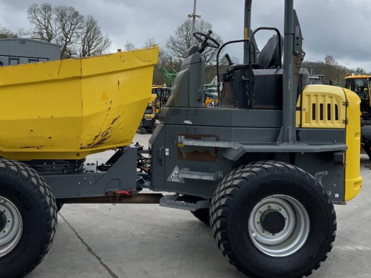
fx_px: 482
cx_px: 139
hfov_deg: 41.8
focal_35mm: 45
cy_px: 104
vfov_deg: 32.0
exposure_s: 1/486
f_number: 1.8
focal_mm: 3
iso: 16
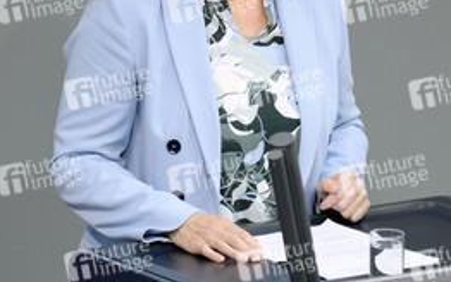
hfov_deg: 2.7
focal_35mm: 771
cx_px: 235
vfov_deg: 1.7
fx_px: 9481
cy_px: 46
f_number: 5.6
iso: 8000
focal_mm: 440
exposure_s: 1/250
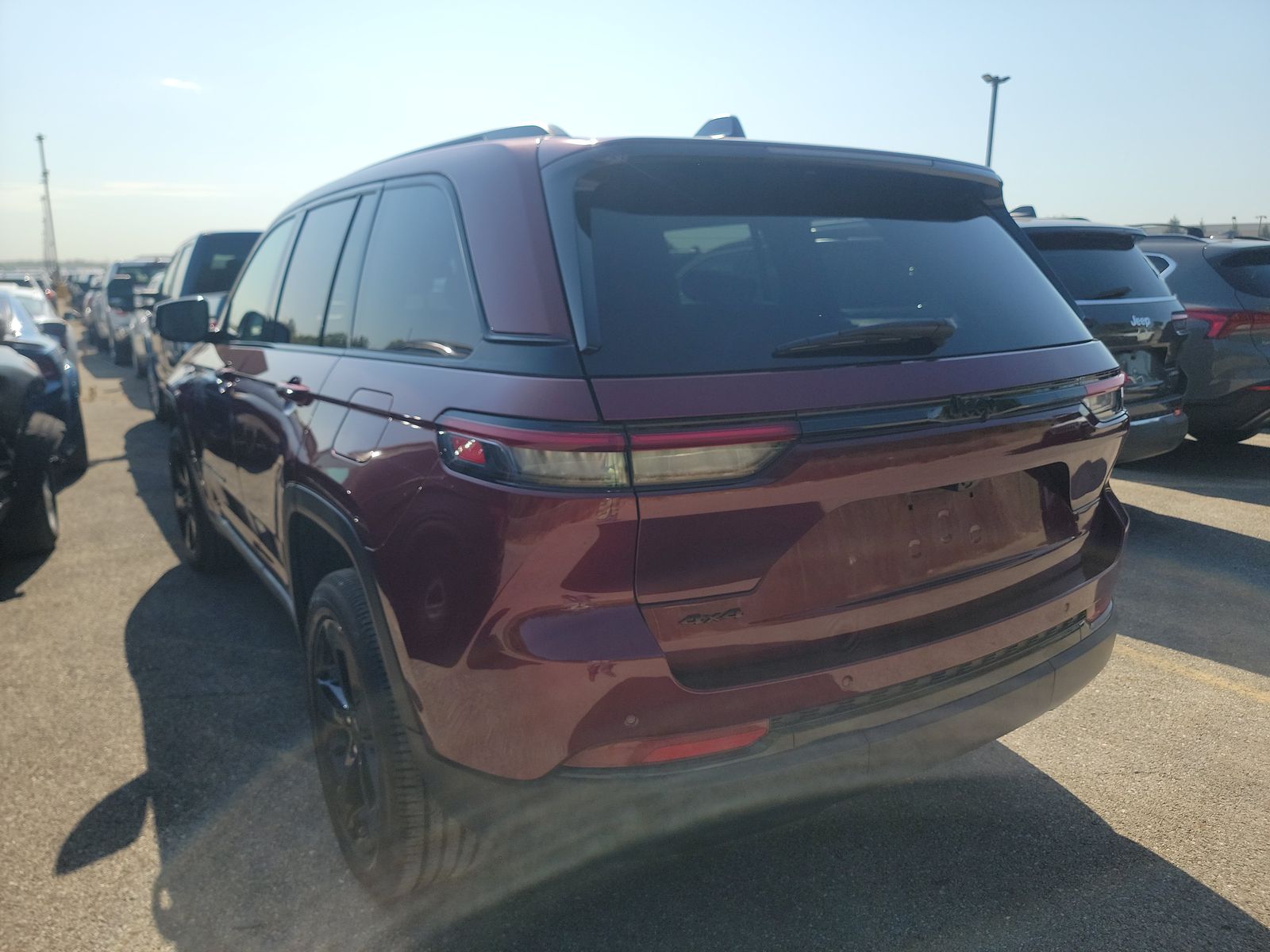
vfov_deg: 56.8
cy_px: 476
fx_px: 881
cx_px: 635
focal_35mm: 24
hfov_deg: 71.6
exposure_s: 1/866
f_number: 1.8
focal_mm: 6.7
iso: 50
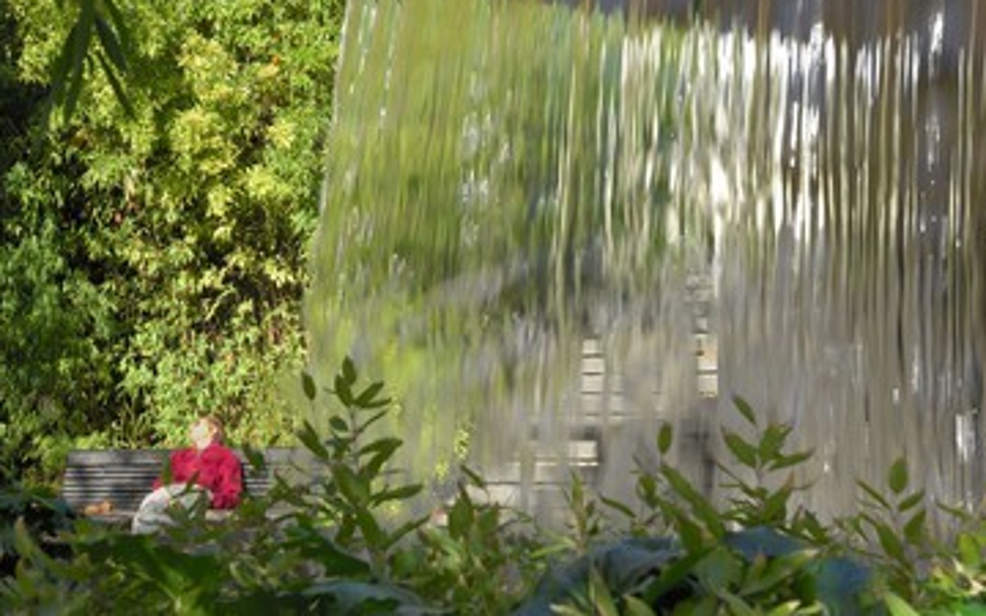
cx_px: 462
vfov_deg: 20.7
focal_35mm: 63
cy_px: 235
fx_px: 1682
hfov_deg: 32.7
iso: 100
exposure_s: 1/60
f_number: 8
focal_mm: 35
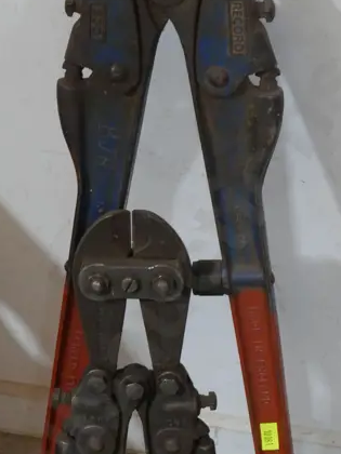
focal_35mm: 122
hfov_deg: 12.1
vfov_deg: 16.1
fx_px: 1602
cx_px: 172
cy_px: 302
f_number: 5.3
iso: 1000
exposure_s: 1/60
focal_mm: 25
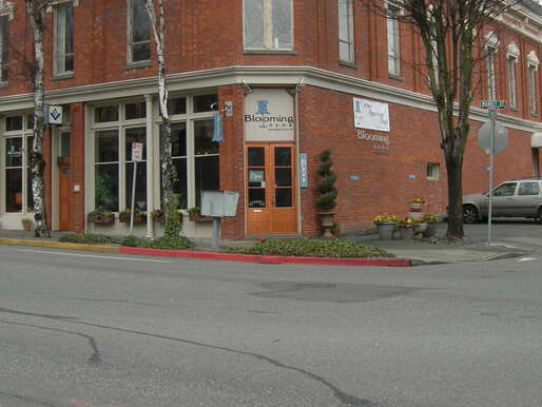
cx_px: 278
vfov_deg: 25.8
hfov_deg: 34.3
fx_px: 877
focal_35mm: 56
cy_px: 108
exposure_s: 1/153
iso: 64
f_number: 4.8
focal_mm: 7.5
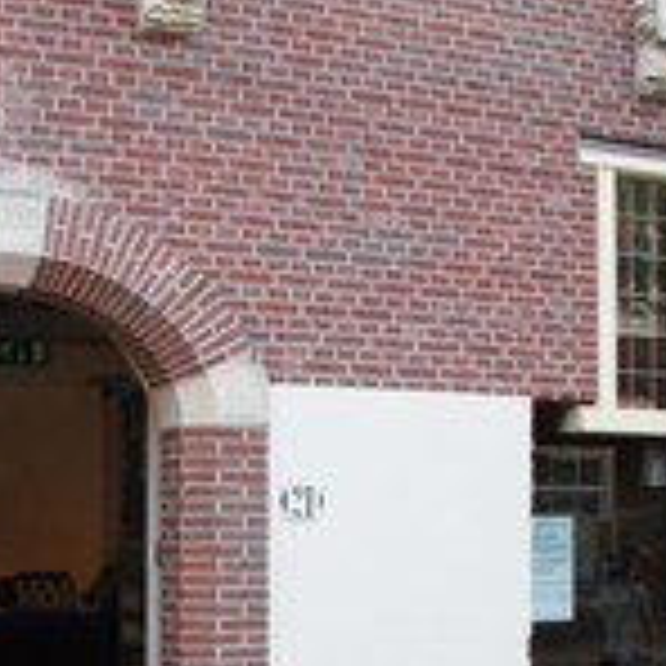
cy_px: 538
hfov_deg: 24.3
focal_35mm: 71
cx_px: 256
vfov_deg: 23.9
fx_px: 1545
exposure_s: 1/80
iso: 100
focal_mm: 18
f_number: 5
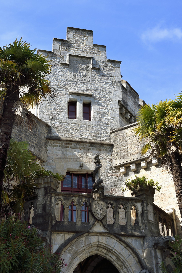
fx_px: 387
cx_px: 92
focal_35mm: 51
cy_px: 137
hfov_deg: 26.5
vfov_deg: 38.9
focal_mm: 50
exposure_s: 1/250
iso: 200
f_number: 10
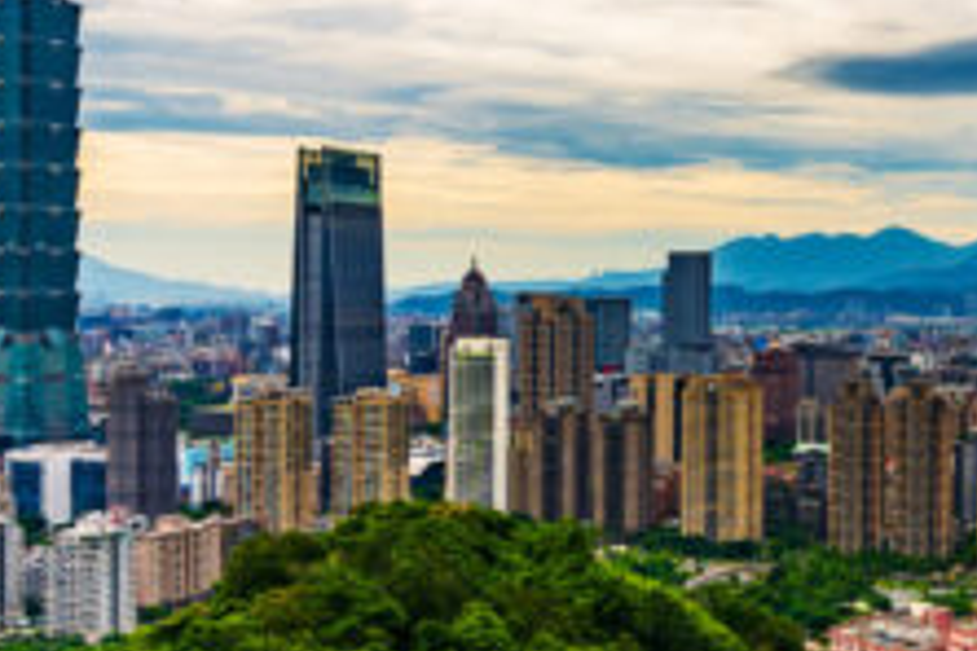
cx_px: 887
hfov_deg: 40.2
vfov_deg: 29.9
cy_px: 301
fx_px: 1221
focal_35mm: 45
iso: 100
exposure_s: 1/80
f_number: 10
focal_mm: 16
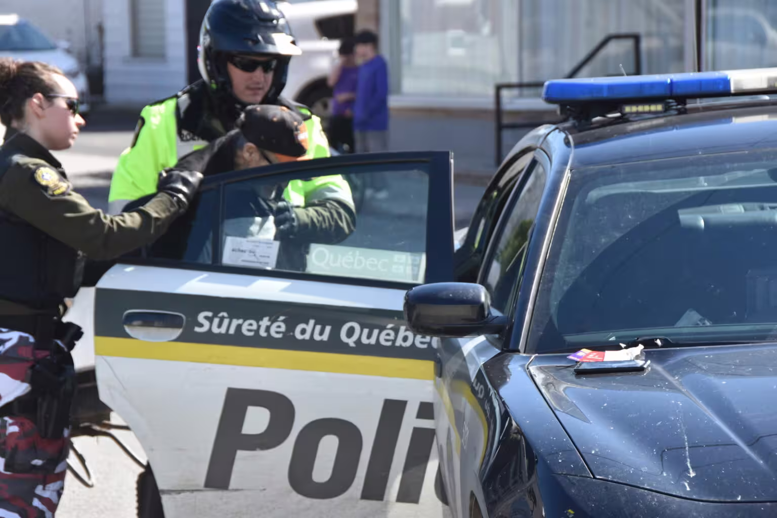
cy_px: 259
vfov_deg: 8.2
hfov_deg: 12.2
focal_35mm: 168
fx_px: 3626
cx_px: 388
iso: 450
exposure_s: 1/500
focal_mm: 112
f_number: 8
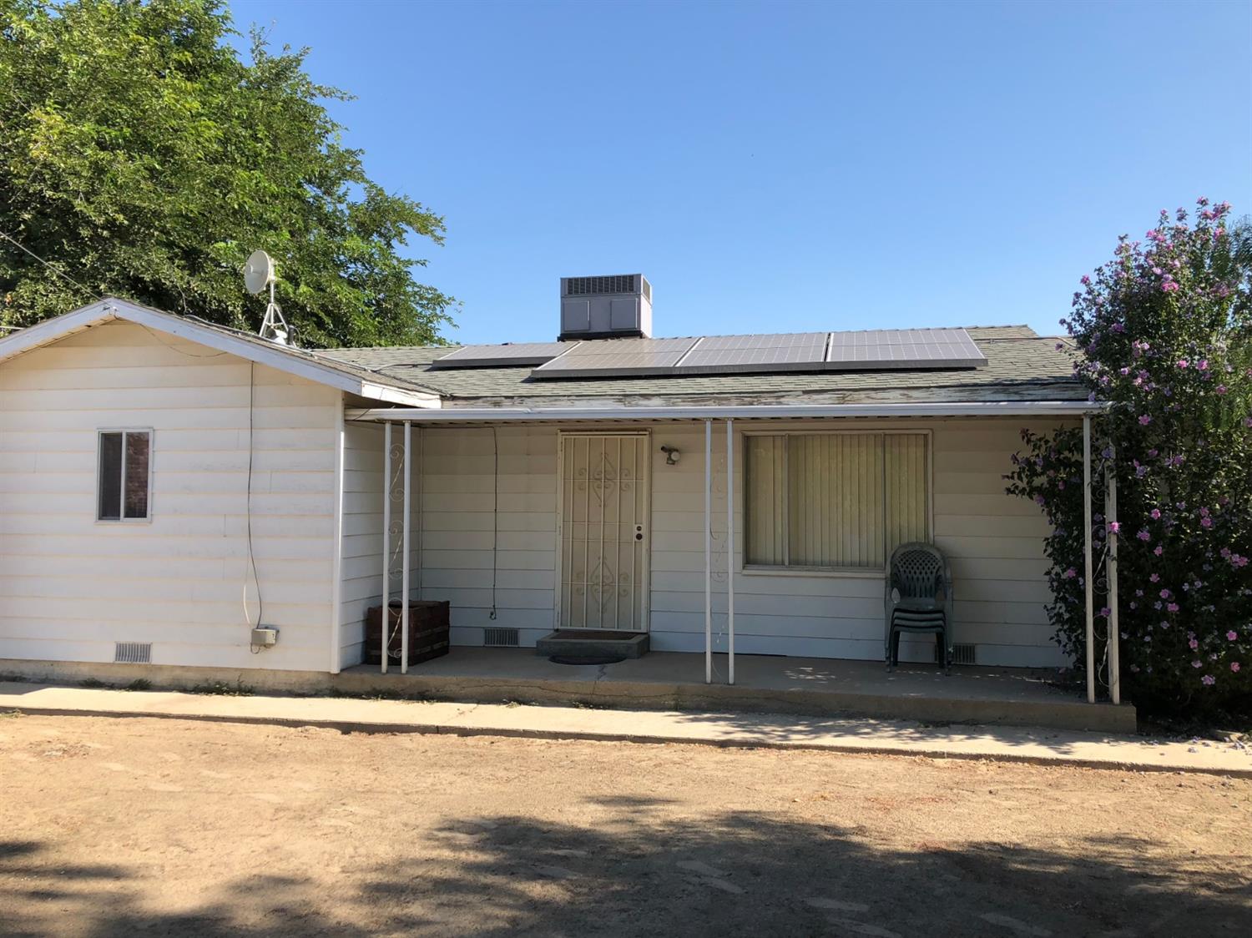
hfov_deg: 63.5
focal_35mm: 28
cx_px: 626
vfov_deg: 49.7
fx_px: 1012
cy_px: 469
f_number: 1.8
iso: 20
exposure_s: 1/1263
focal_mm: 3.99
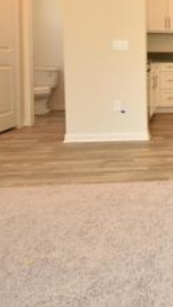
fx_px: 350
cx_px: 244
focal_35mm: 43
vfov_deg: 45.7
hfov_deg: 23.4
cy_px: 78
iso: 110
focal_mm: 10
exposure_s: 1/15
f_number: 4.5
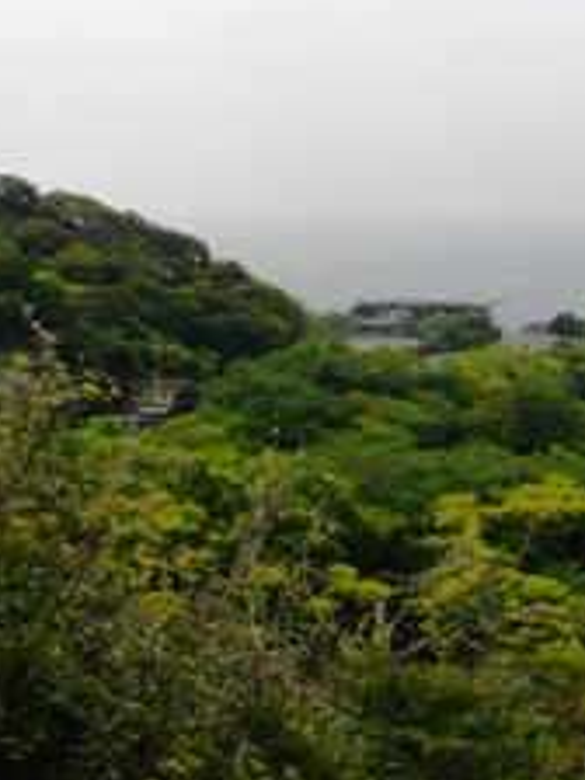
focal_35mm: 64
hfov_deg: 22.4
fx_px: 1442
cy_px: 205
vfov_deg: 29.8
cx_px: 529
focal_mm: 5.7
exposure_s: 1/500
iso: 100
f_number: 5.5
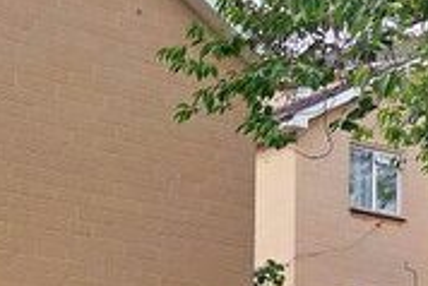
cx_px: -55
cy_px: 369
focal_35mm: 98
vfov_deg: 13.5
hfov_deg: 19.8
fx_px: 1166
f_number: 1.8
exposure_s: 1/207
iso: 25
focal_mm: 5.23
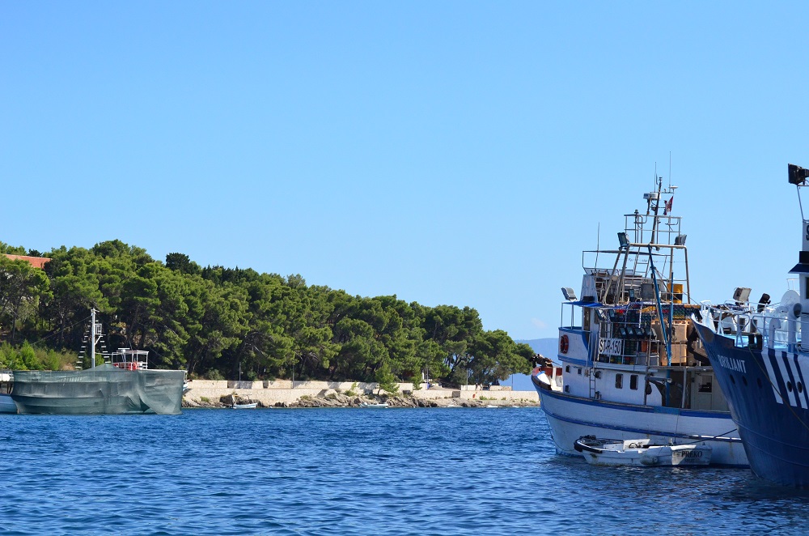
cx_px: 404
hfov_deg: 17.5
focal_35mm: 117
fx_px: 2623
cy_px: 268
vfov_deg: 11.7
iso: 1250
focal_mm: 78
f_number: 5.6
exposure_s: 1/8000
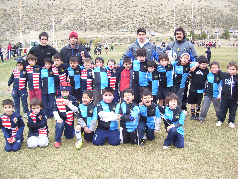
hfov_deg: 51.3
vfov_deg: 39.7
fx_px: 248
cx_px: 119
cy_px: 90
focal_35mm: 36
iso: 80
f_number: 2.7
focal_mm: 6
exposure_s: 1/100
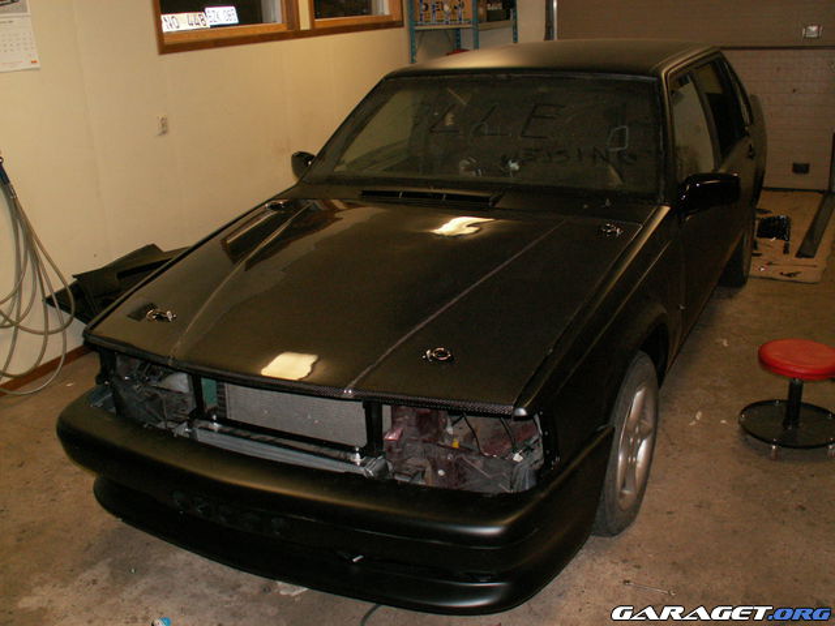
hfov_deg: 52.6
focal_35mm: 35
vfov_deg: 40.7
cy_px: 313
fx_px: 844
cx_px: 418
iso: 160
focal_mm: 5.86
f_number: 2.8
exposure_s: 1/40
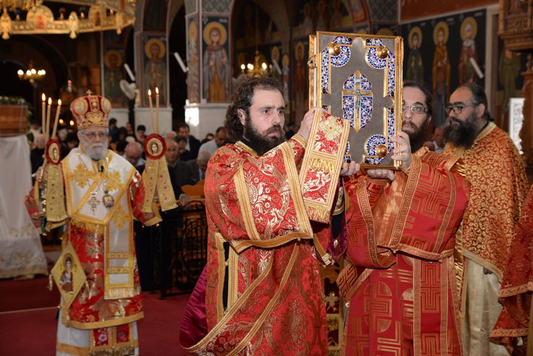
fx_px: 918
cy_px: 178
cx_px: 266
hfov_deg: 32.4
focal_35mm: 62
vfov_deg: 21.9
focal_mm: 62
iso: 1000
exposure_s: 1/100
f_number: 6.3
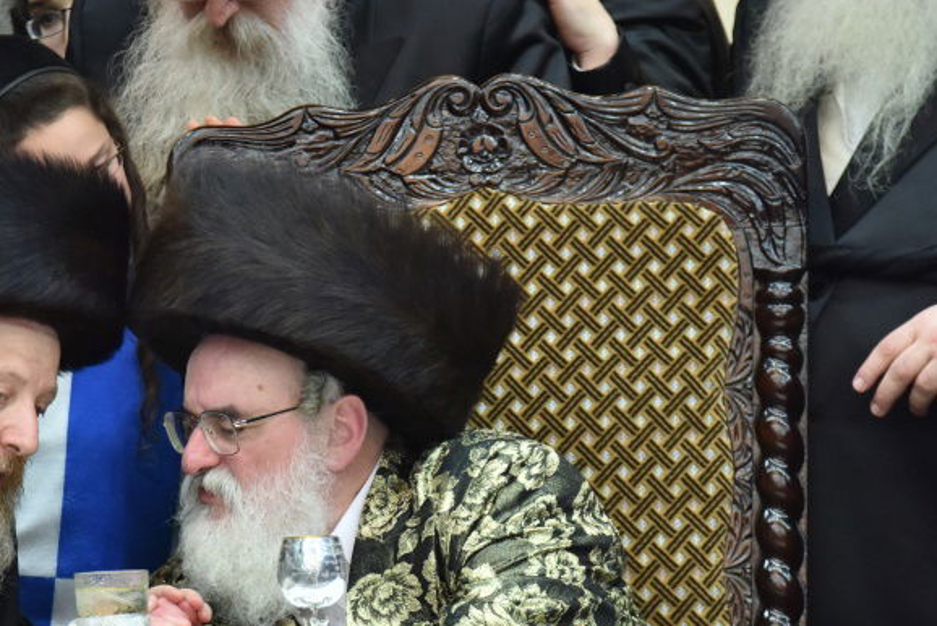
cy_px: 473
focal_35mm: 744
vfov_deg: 1.9
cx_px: 230
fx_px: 19373
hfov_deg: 2.8
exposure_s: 1/125
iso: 2000
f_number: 6
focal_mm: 420
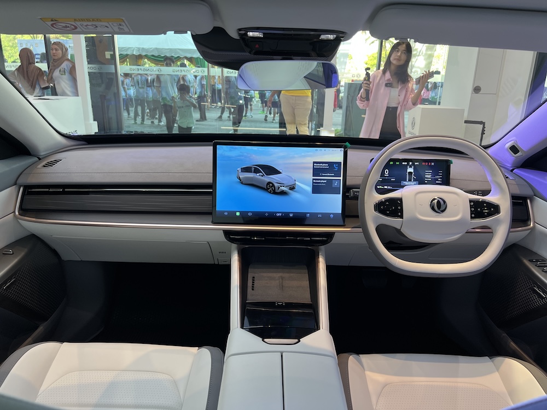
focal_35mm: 26
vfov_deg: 53.1
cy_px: 205
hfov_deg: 67.3
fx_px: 411
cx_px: 274
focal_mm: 5.7
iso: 64
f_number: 1.5
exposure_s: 1/109
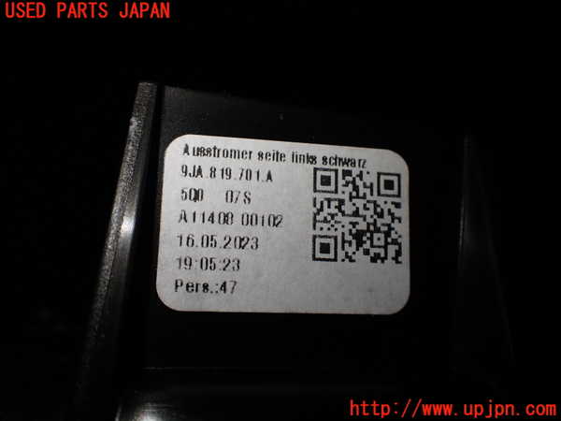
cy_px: 210
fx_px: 486
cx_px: 280
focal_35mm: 30
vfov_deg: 46.8
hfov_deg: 60.0
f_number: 3.2
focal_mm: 5.4
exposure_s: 1/125
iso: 100
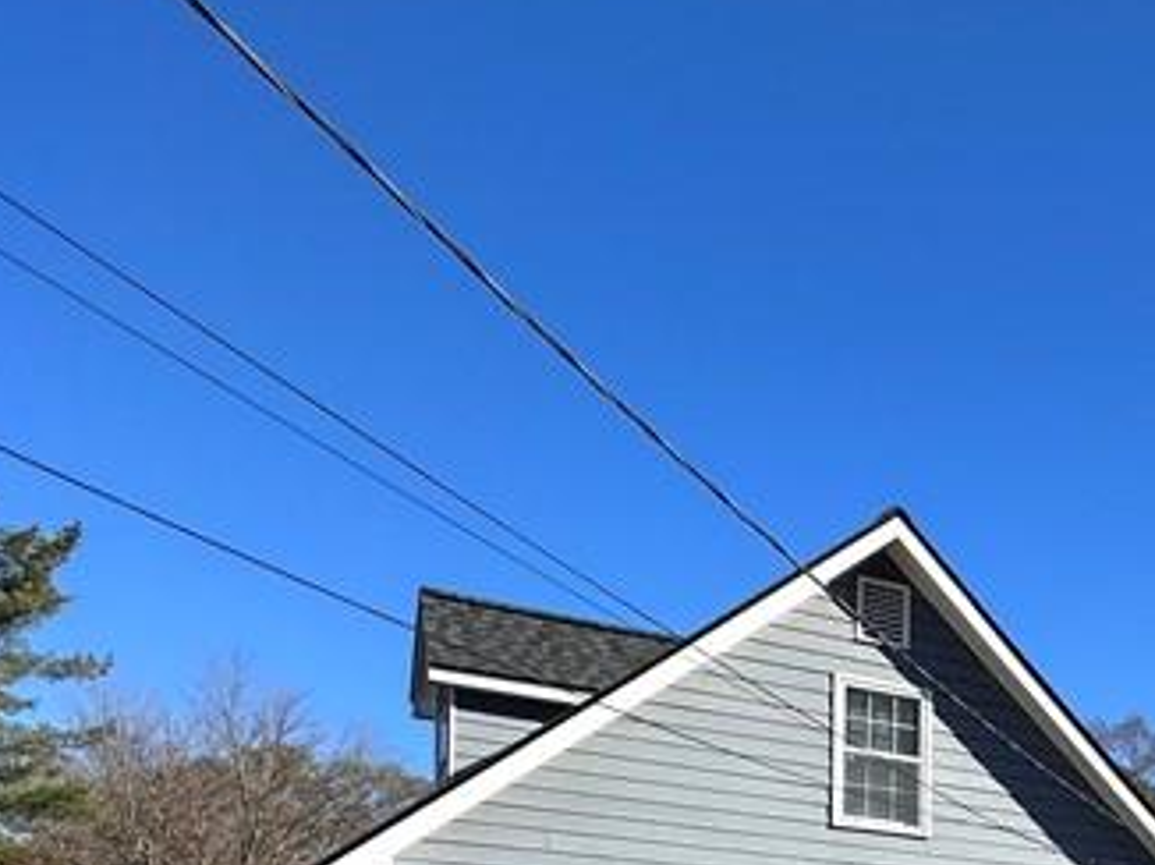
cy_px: 1085
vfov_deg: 27.9
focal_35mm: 44
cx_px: 1562
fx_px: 1467
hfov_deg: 31.3
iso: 40
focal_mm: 2.22
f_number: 2.2
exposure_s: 1/1135
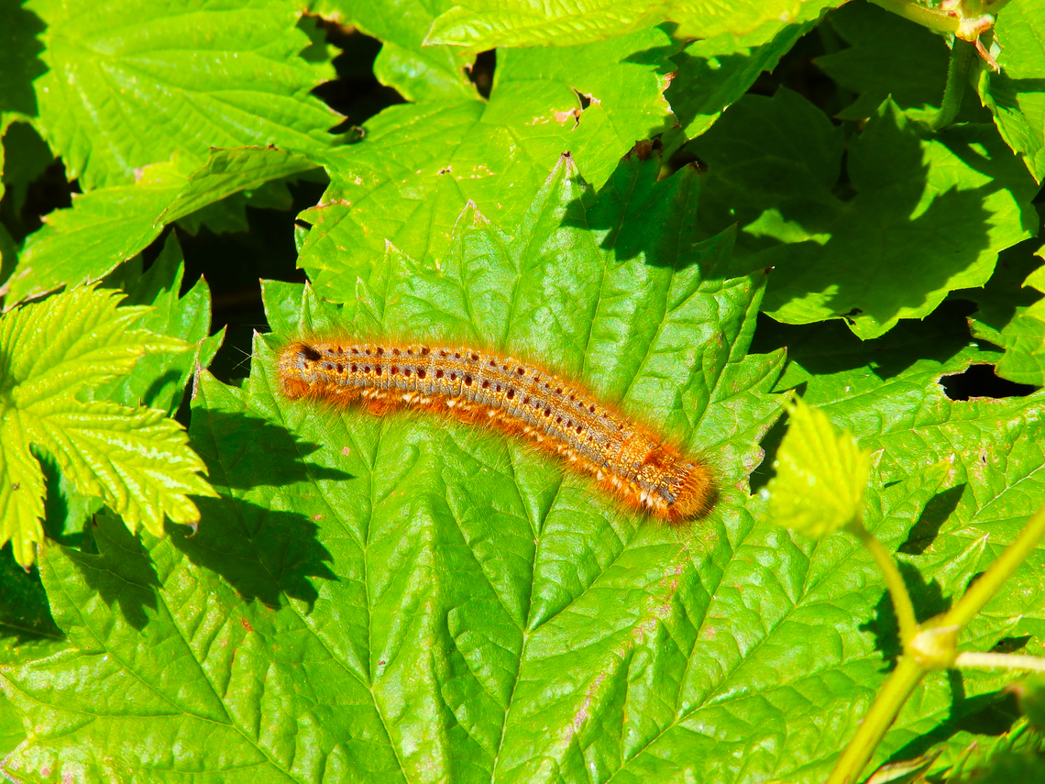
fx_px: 1811
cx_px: 522
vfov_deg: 24.4
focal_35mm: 60
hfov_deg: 32.2
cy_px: 392
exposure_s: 1/320
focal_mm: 10.9
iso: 80
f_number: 4.6
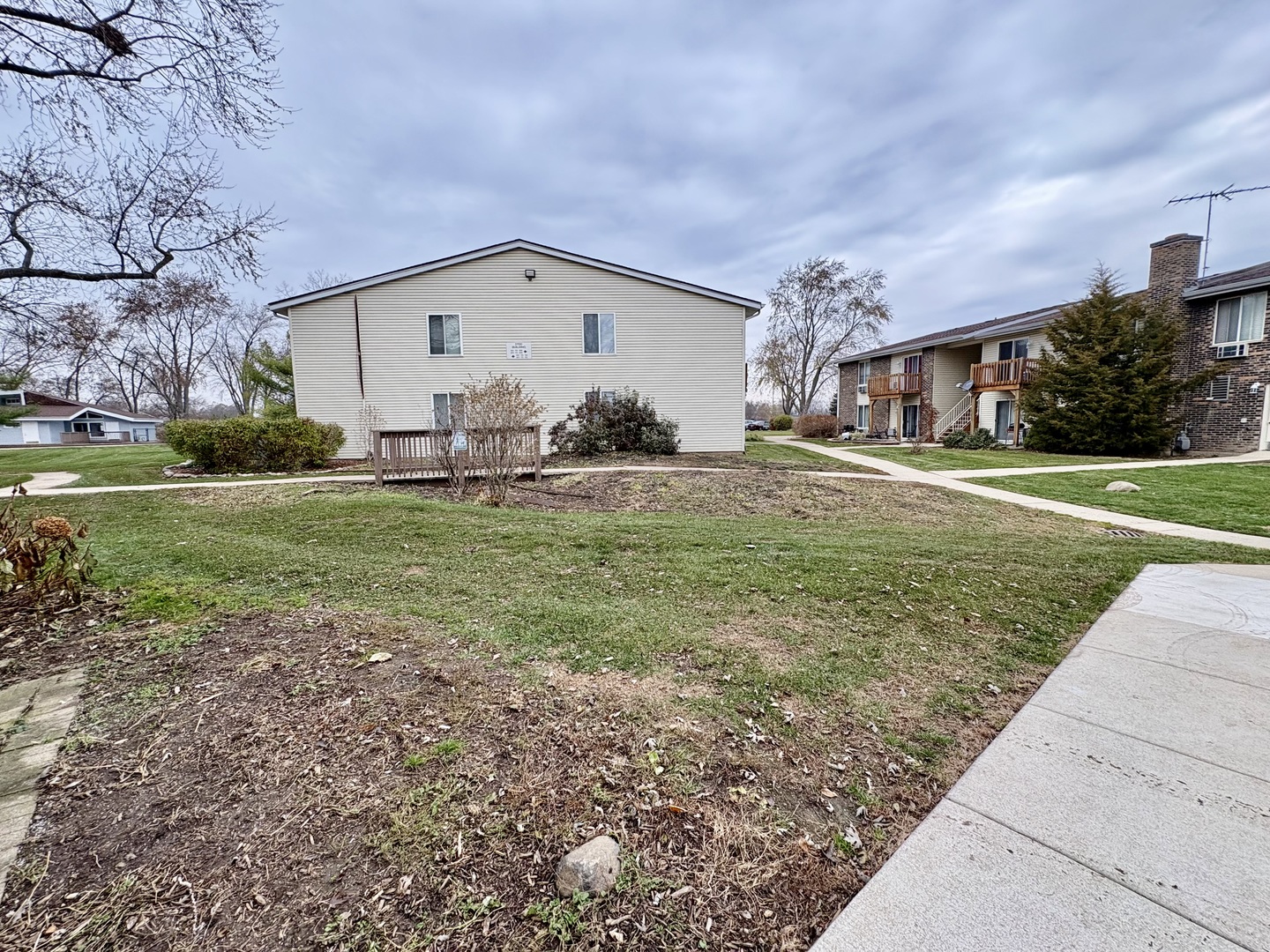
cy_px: 476
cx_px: 635
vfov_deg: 85.7
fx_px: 514
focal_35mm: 14
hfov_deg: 102.1
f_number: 2.2
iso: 64
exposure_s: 1/240
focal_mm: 2.22
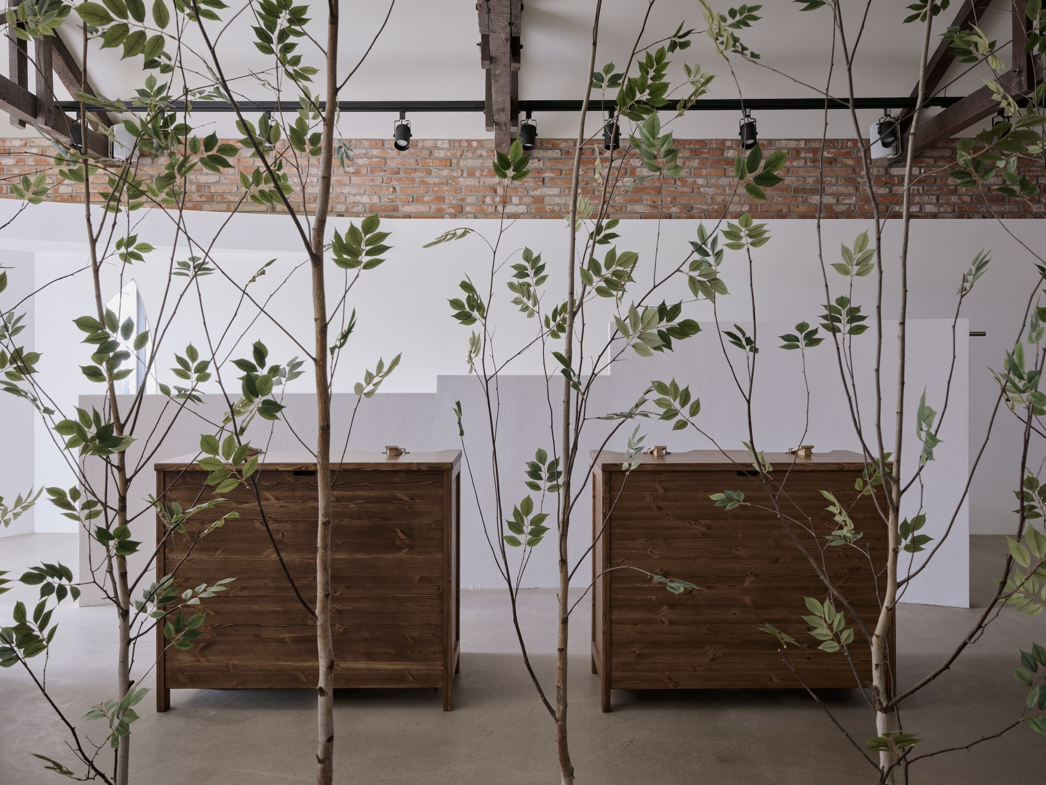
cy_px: 392
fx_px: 725
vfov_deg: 56.8
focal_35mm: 24
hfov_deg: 71.6
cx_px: 523
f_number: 11
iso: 200
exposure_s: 5
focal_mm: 30
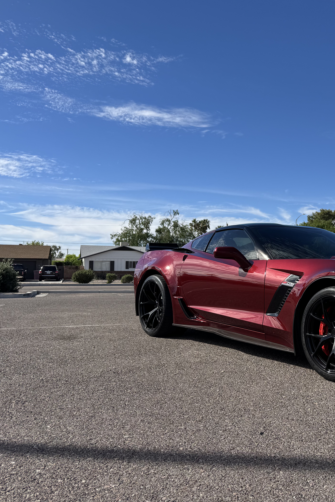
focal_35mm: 34
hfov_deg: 35.9
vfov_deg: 55.8
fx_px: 475
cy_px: 247
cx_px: 318
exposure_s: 1/4310
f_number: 1.78
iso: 80
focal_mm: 6.76
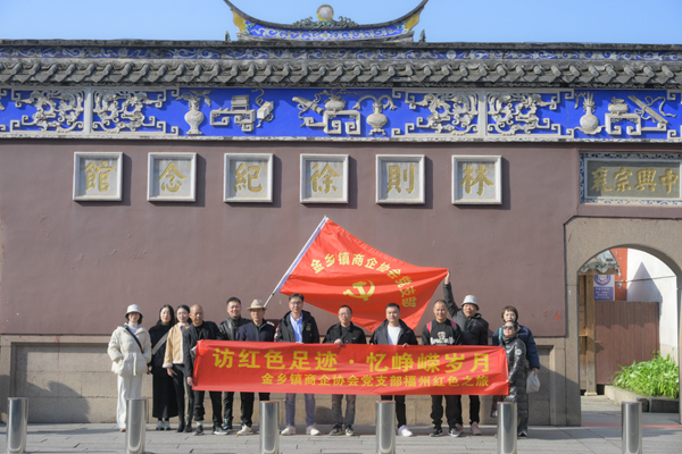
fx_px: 1023
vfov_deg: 25.1
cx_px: 341
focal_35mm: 54
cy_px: 227
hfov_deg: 36.9
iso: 1600
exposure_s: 1/3200
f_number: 7.1
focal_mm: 54
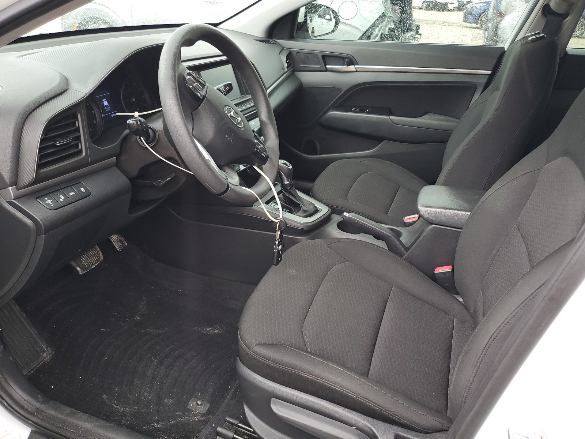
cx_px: 292
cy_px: 220
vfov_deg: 53.1
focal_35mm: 26
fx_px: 439
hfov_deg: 67.3
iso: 79
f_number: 1.5
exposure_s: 1/60.2
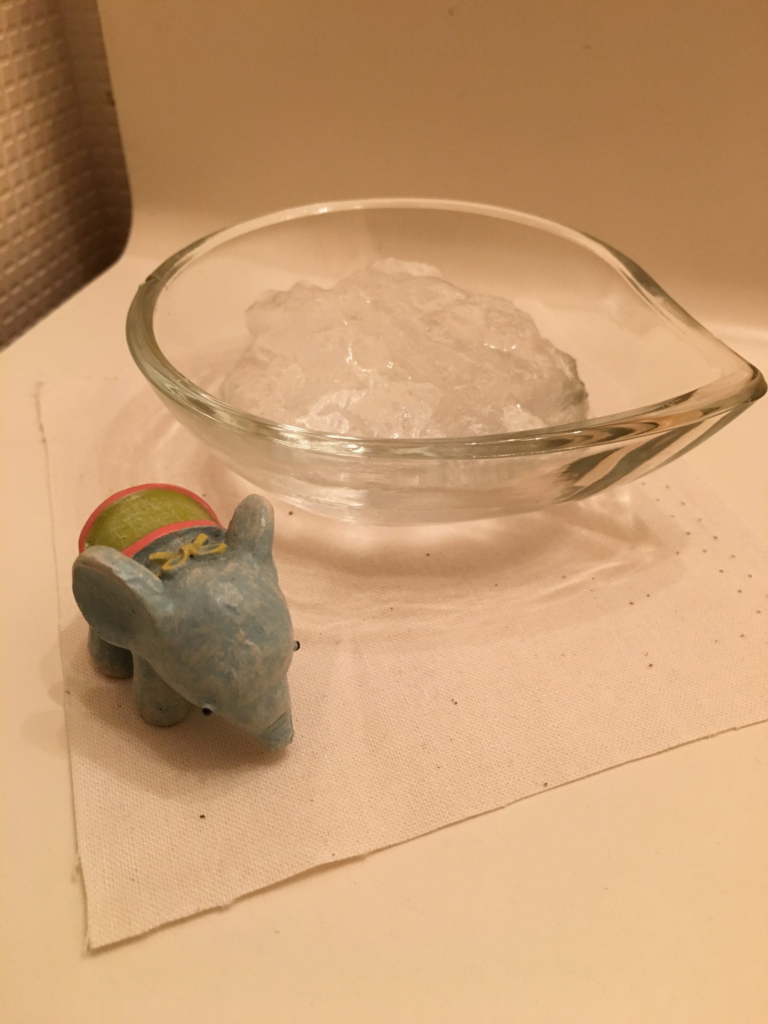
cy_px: 512
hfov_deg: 48.2
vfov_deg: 61.7
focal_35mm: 29
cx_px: 384
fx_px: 858
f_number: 2.2
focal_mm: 4.15
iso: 125
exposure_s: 1/30
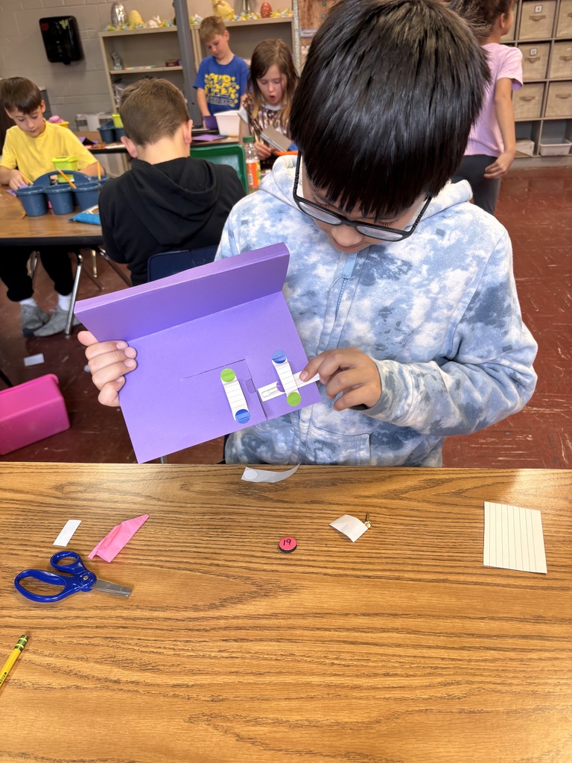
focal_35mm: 26
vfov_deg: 67.3
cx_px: 286
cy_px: 382
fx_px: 573
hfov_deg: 53.1
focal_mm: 5.96
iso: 100
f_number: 1.6
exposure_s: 1/60
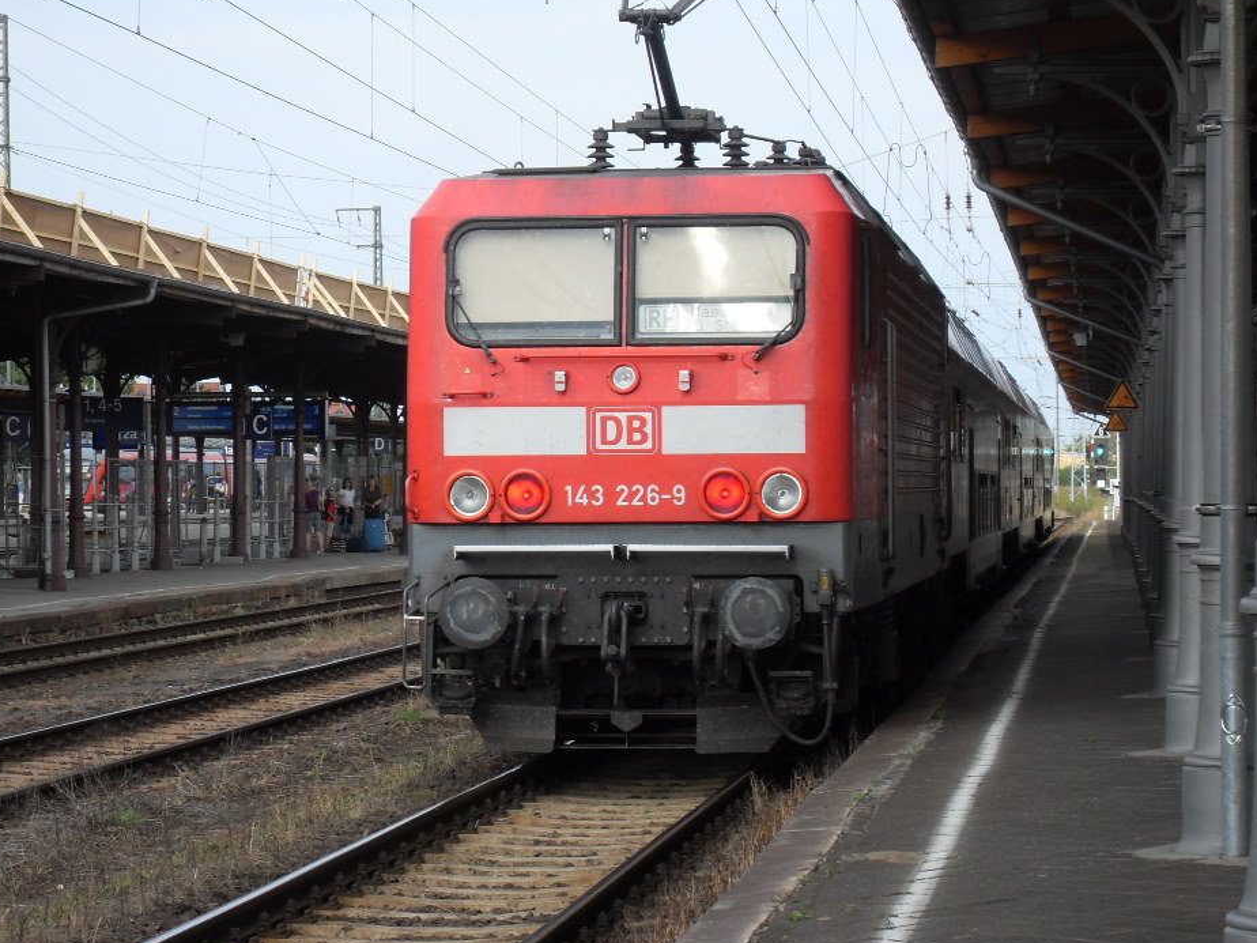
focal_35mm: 113
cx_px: 631
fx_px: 4103
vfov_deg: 13.1
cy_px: 438
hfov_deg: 17.4
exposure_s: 1/180
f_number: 5.2
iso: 100
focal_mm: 18.1
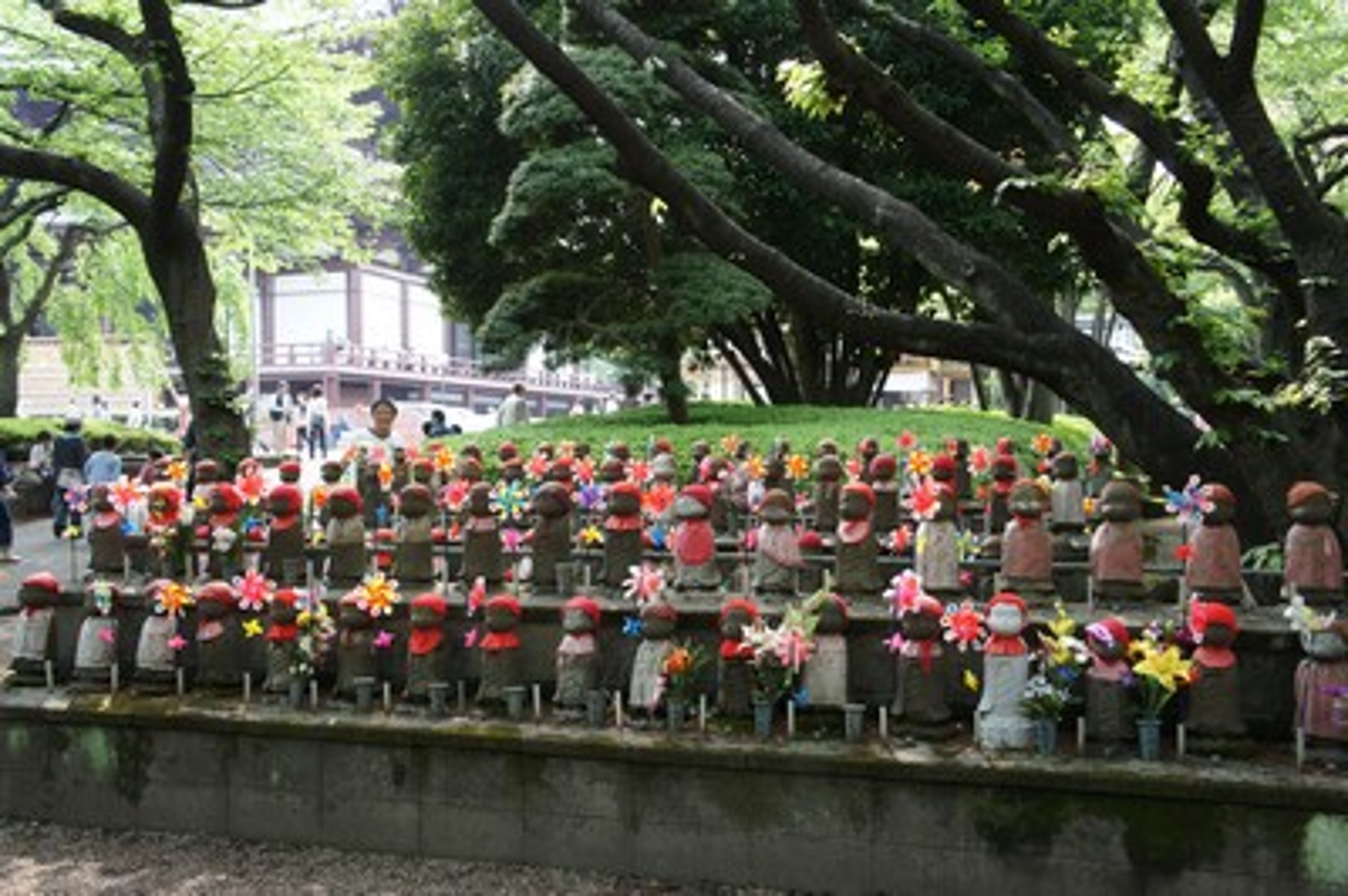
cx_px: 674
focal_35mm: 38
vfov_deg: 35.4
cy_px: 448
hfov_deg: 51.3
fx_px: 1403
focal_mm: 25
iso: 200
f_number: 5
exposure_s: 1/60
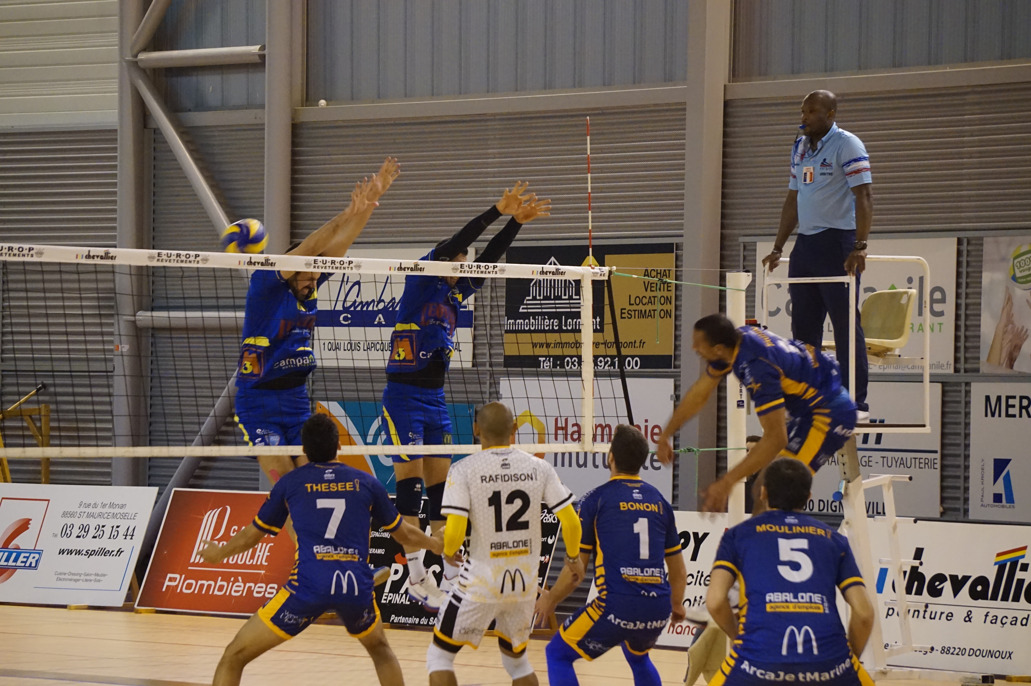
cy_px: 343
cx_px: 516
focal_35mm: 164
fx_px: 4680
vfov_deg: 8.4
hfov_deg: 12.6
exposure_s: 1/200
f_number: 5.6
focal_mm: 109
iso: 3200
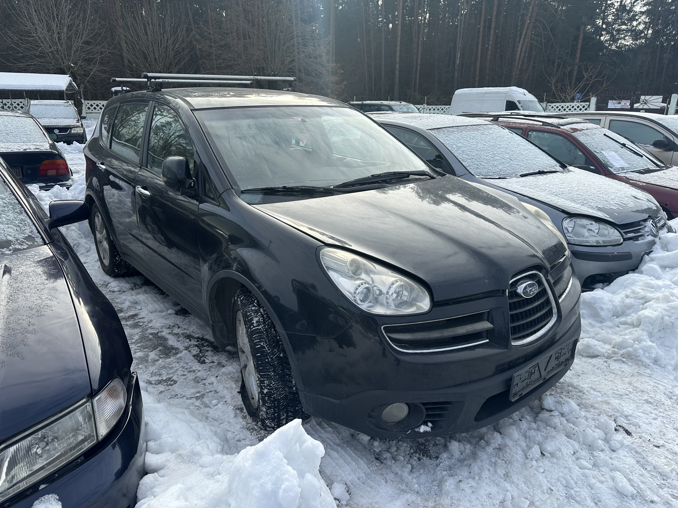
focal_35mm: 24
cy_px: 254
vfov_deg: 56.8
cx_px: 339
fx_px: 470
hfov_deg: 71.6
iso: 80
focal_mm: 6.86
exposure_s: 1/2967
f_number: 1.78
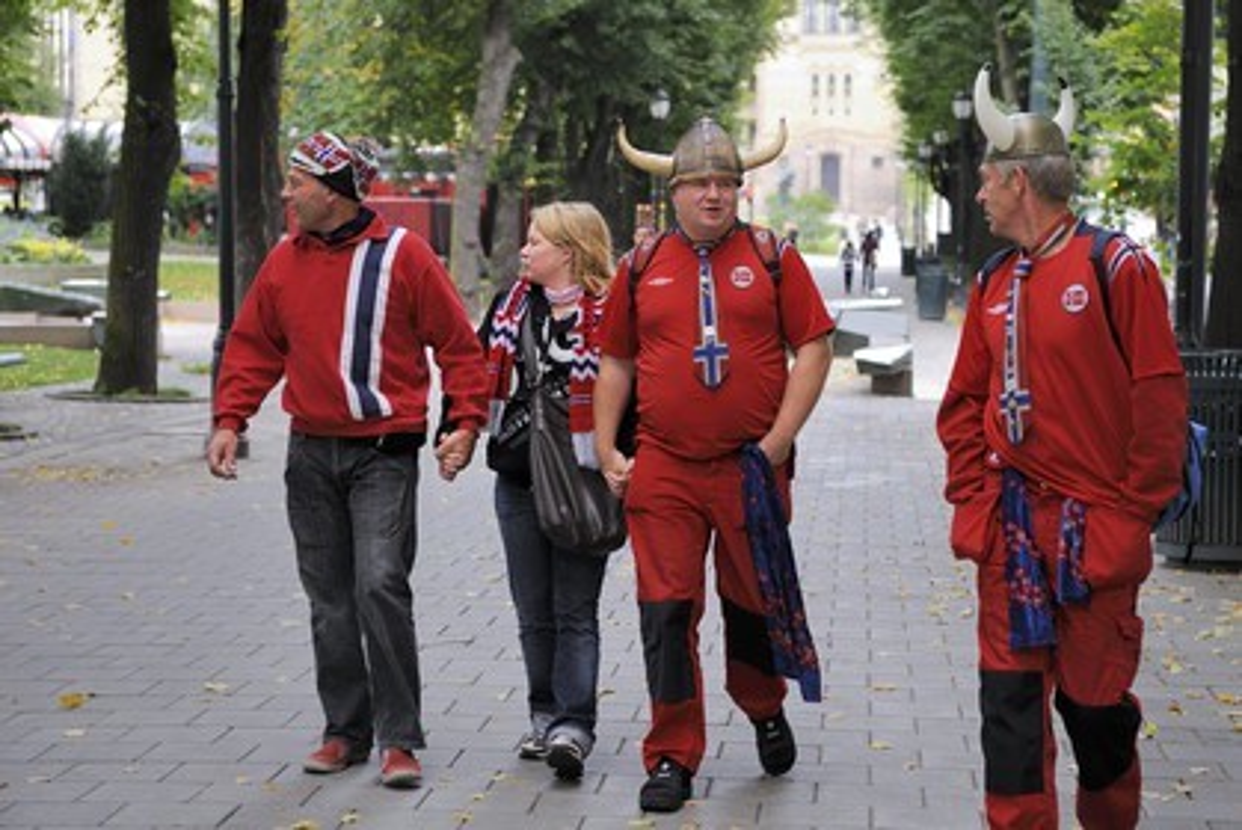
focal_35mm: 70
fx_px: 2417
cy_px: 415
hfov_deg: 28.8
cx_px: 621
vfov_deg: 19.5
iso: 800
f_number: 4
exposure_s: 1/125
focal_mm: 70
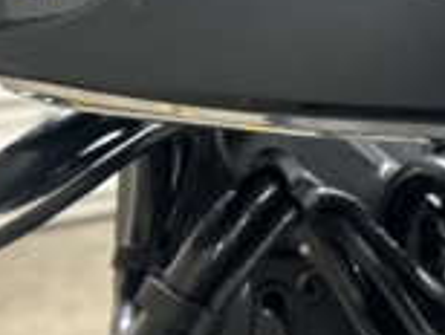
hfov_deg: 28.3
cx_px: 358
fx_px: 863
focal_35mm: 67
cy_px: 68
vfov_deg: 21.7
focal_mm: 5.7
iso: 125
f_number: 1.5
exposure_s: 1/73
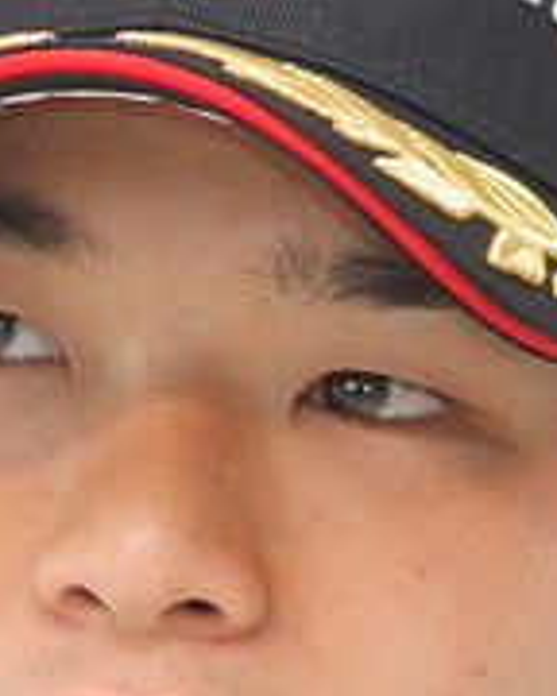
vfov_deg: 1.9
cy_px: 677
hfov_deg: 1.5
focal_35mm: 1013
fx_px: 20874
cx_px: 147
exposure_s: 1/250
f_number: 2.8
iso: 400
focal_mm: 180
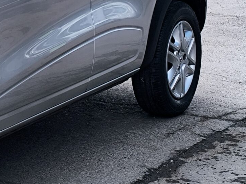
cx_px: -121
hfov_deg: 11.7
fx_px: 1151
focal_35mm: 162
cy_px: -23
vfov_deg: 9.1
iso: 50
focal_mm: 6.14
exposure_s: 1/829
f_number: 1.65
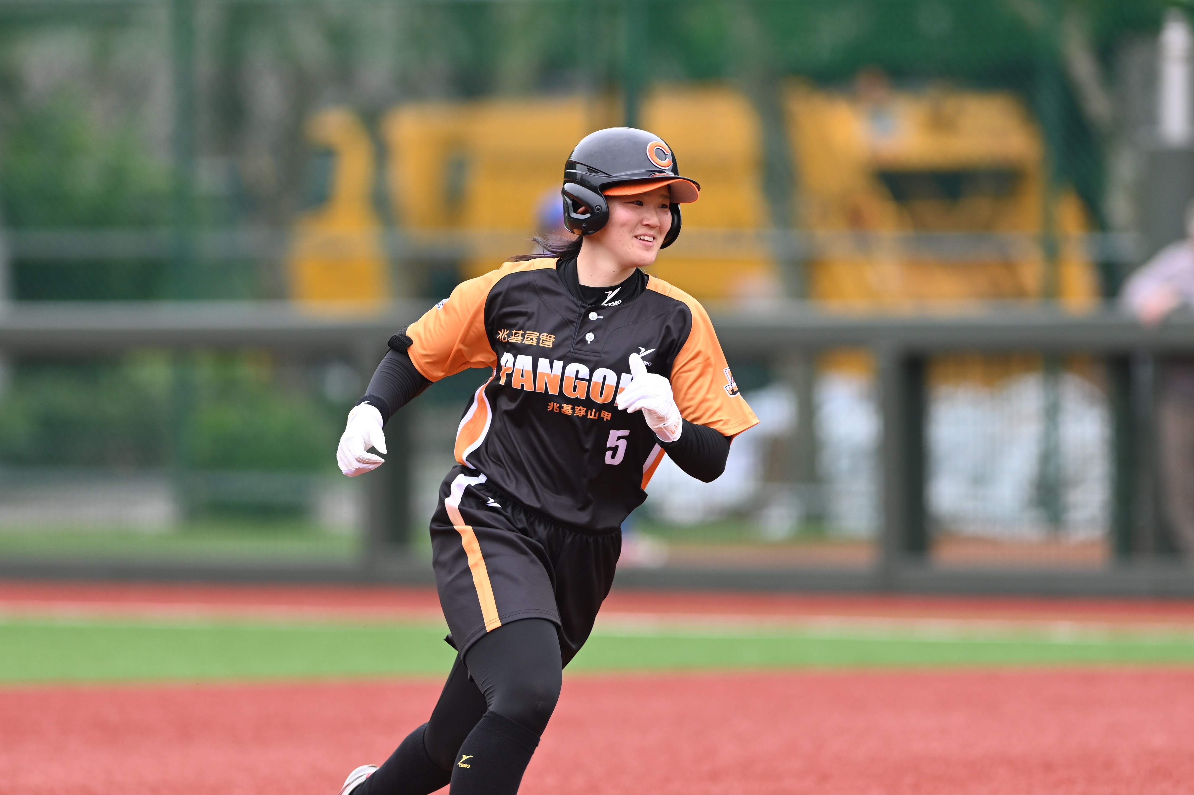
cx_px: 597
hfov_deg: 4.6
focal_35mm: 450
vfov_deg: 3.1
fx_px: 14919
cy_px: 398
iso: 250
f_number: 2.8
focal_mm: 300
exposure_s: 1/1000
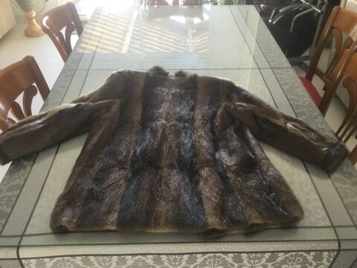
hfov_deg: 58.4
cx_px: 178
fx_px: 320
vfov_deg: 45.4
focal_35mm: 31
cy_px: 134
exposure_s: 1/33
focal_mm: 3.3
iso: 100
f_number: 2.4
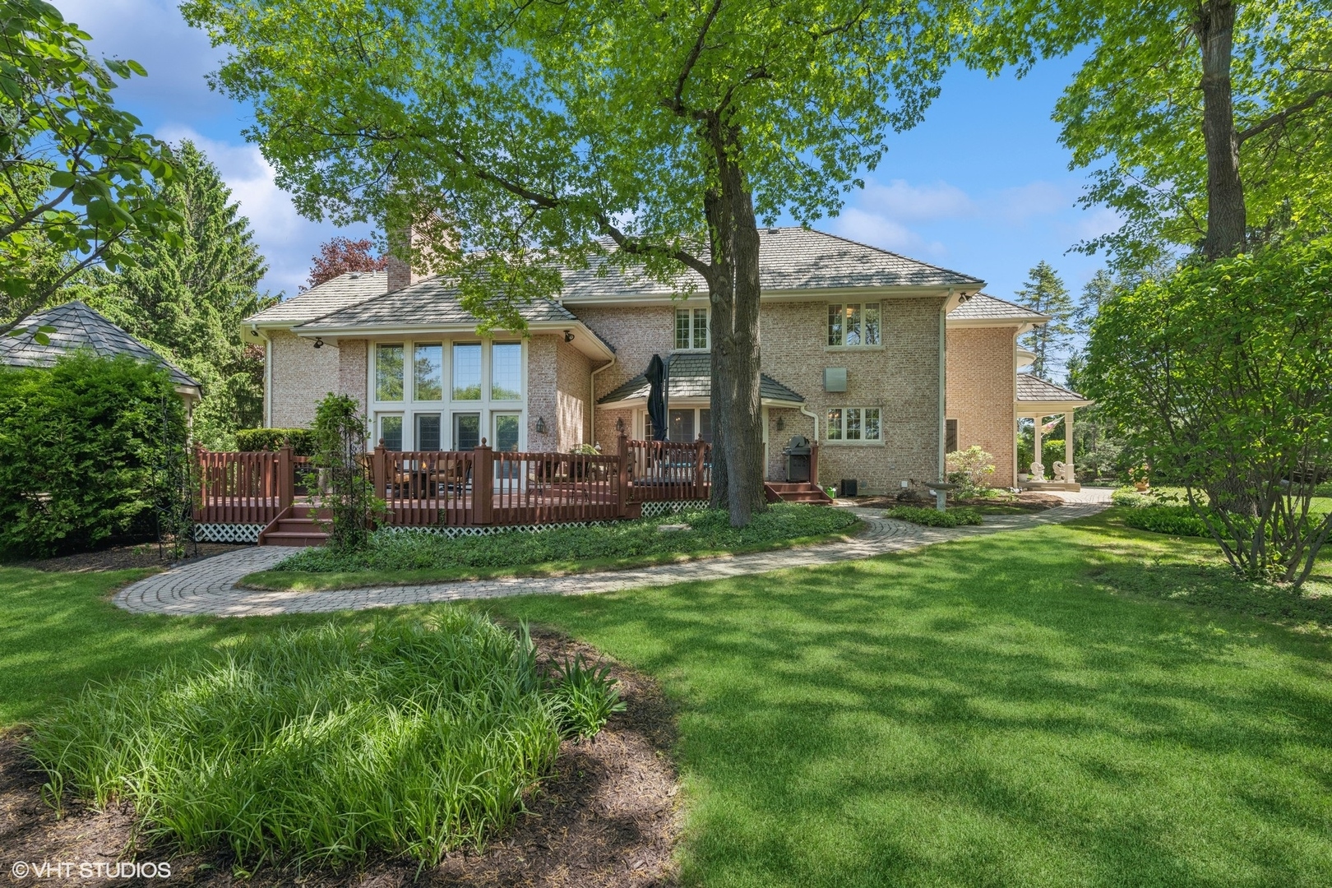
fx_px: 518
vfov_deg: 81.2
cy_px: 444
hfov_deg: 104.3
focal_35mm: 14
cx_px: 666
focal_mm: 14
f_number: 9.5
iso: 200
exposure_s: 1/125
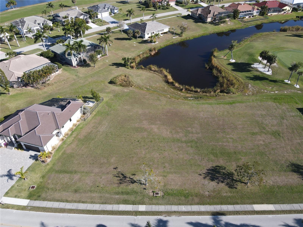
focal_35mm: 24
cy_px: 114
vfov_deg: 56.8
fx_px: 210
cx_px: 152
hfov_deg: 71.6
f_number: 2.8
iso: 100
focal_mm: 4.5
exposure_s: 1/400
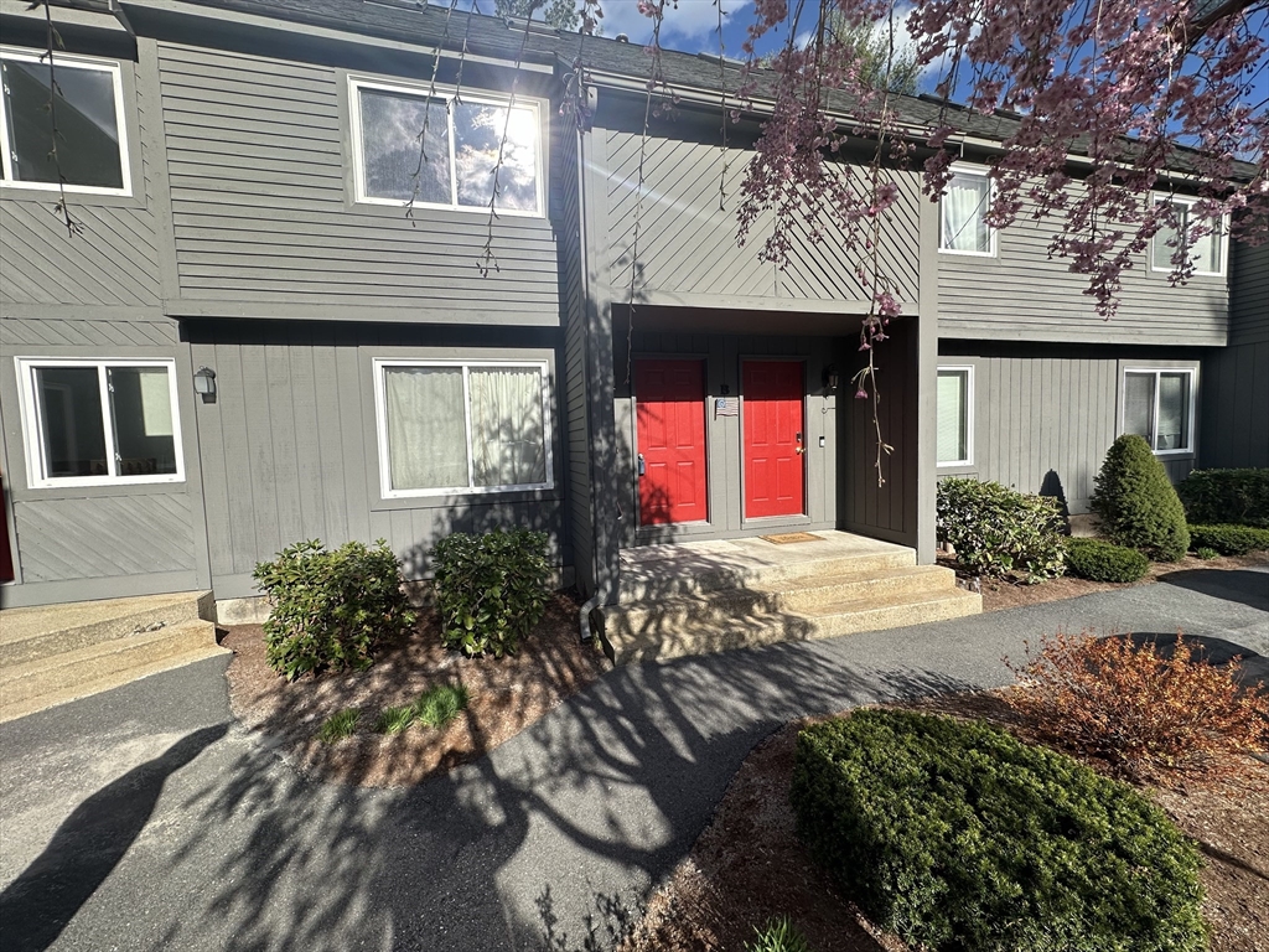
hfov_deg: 102.1
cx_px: 634
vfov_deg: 85.7
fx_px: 513
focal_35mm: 14
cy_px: 476
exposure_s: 1/1453
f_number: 2.2
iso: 40
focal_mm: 2.22
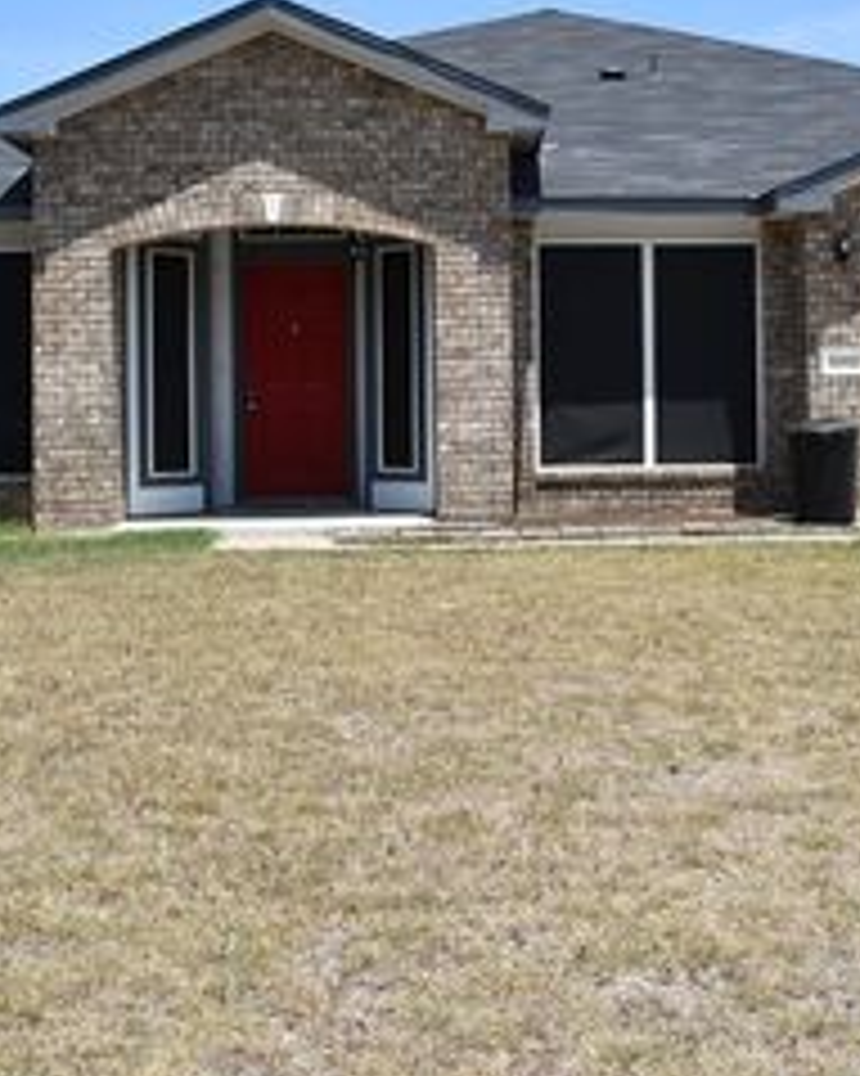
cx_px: 531
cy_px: 378
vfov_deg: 35.1
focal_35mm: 53
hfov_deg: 28.5
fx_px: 1687
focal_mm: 18
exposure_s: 1/320
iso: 100
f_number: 9
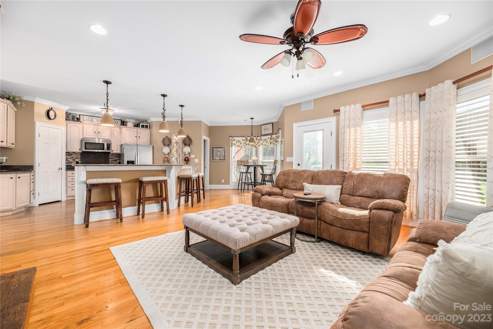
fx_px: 192
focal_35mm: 14
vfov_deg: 81.2
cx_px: 246
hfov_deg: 104.3
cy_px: 164
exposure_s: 1/3
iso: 320
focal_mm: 14
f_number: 6.3
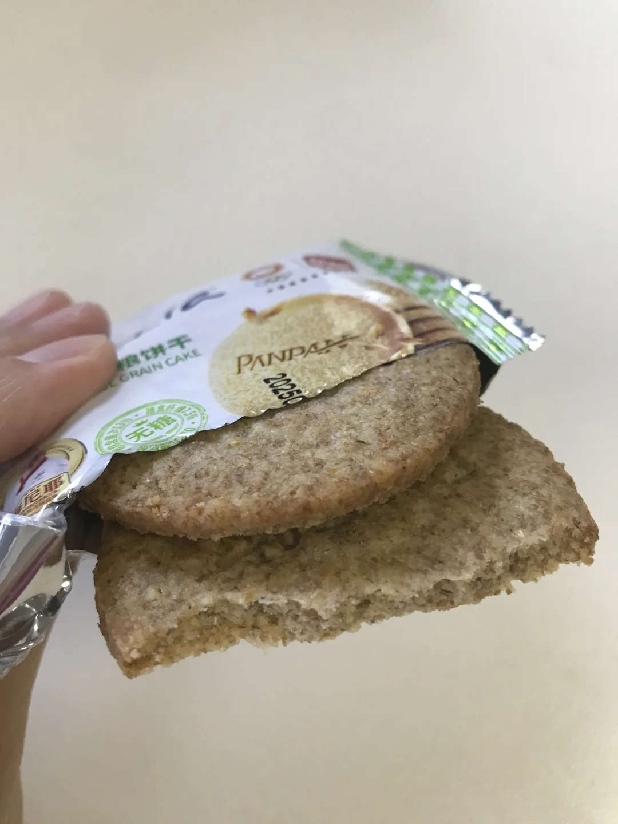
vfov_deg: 63.4
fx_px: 667
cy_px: 412
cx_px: 309
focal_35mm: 28
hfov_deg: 49.7
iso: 32
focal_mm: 3.99
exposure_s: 1/25
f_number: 1.8
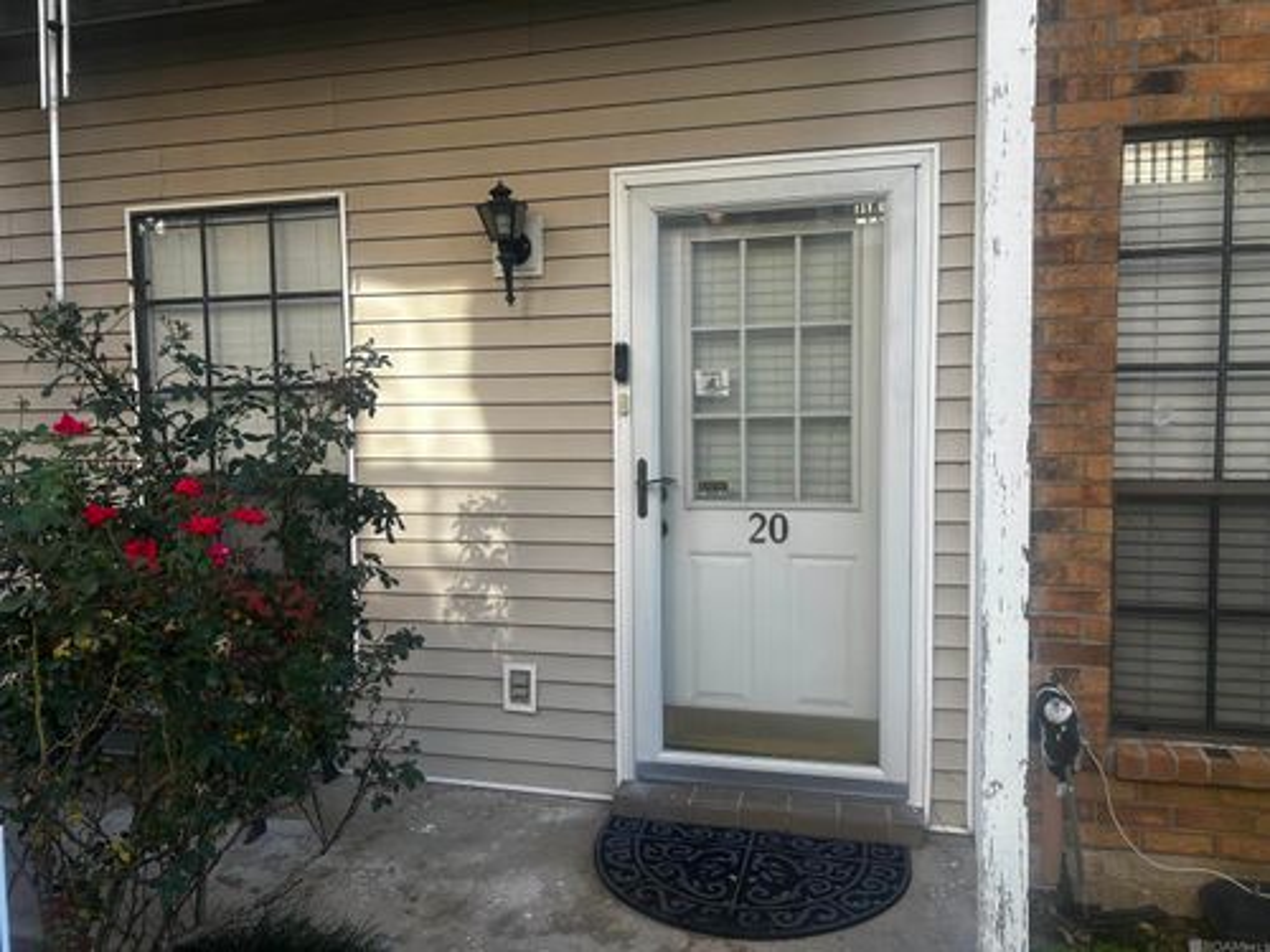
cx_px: 635
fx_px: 954
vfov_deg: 53.1
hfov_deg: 67.3
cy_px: 476
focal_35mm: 26
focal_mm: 5.7
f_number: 1.5
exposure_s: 1/611
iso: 50
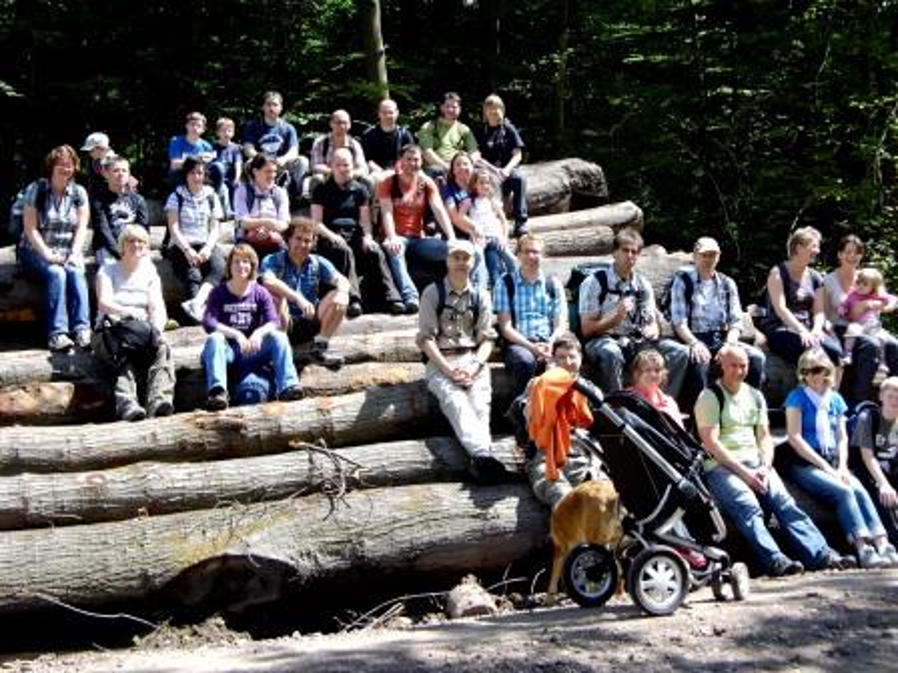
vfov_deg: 25.2
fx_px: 1505
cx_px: 449
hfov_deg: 33.2
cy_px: 336
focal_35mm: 58
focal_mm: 10.4
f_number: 3.9
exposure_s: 1/317
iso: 100
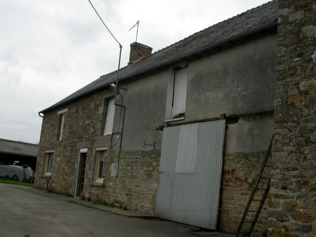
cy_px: 118
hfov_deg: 49.0
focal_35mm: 38
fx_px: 347
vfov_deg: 37.7
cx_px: 158
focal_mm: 7.85
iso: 100
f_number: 4.7
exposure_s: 1/148
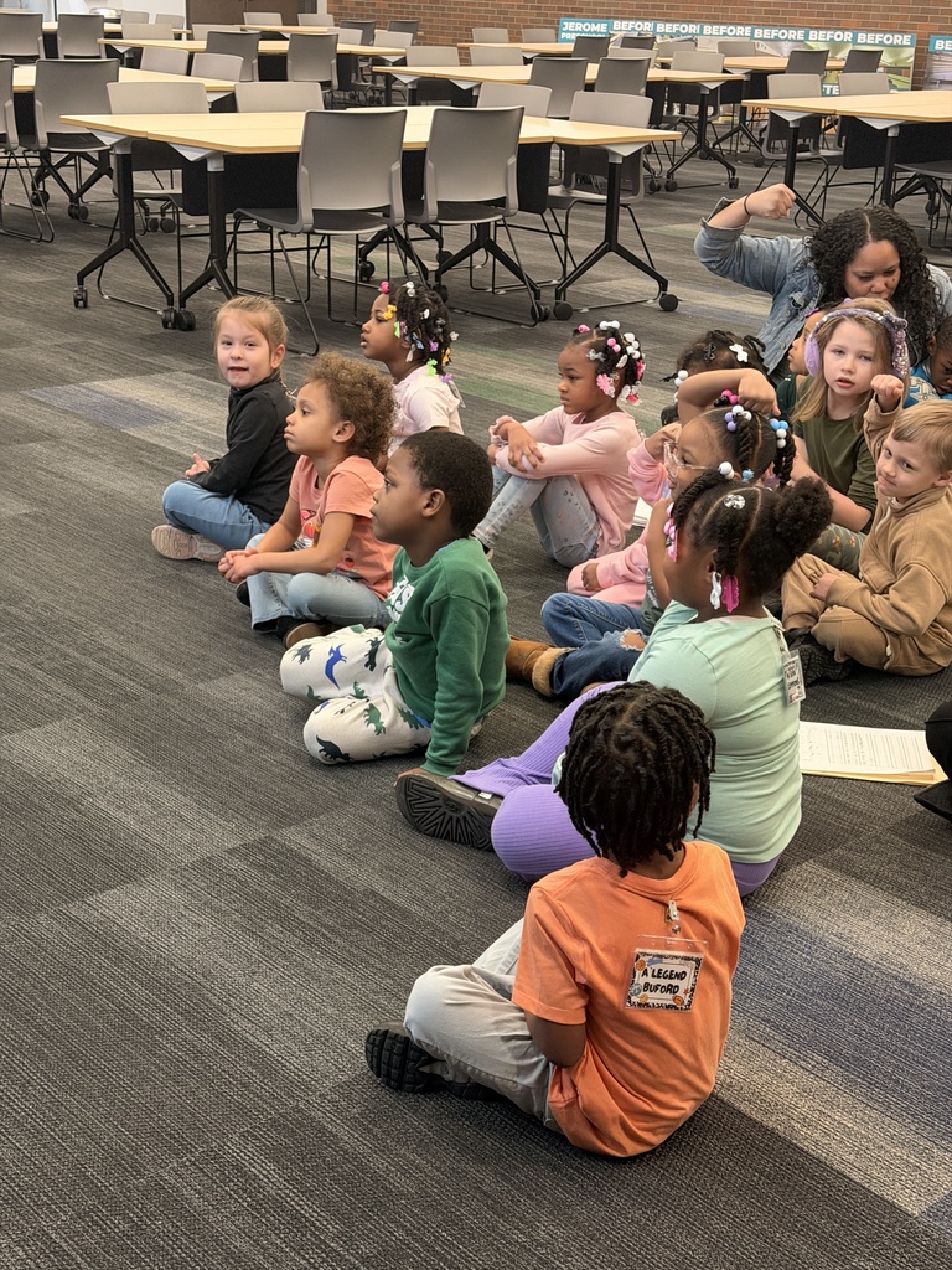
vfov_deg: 39.7
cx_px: 476
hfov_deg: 30.3
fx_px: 1760
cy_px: 635
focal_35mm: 48
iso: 250
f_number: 1.78
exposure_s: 1/50
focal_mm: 6.76
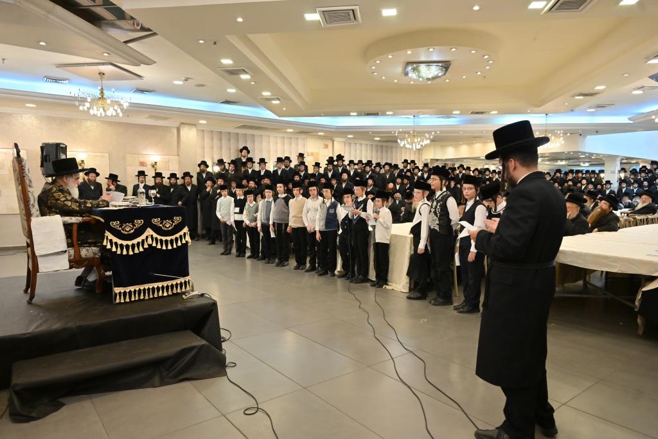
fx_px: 439
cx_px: 329
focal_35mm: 24
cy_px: 220
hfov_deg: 73.7
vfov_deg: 53.1
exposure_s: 1/160
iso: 1000
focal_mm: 24
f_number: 4
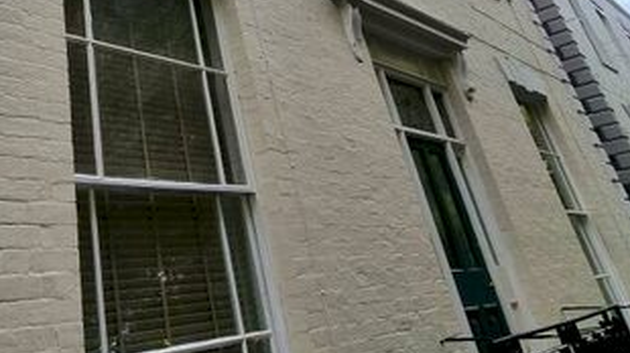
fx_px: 534
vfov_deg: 33.1
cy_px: -13
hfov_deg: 55.6
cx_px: 106
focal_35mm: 32
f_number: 2.2
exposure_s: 1/2000
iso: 50
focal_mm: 2.2
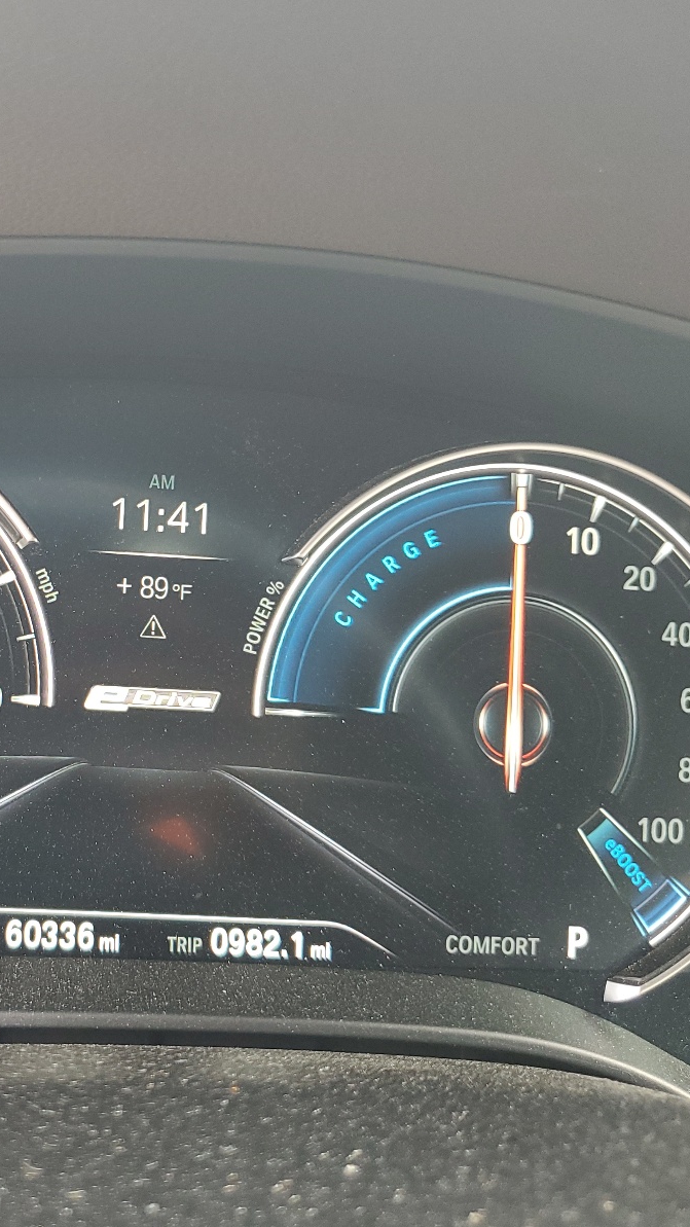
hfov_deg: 29.9
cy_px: 616
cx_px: 71
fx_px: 1236
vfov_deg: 52.8
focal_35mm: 38
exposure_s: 1/50
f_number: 1.5
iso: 77
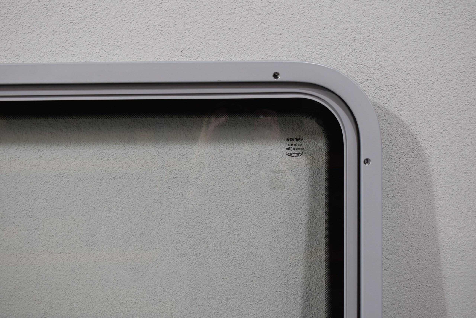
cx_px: 238
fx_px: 615
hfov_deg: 42.3
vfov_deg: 28.9
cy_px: 159
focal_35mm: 46
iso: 360
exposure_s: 1/125
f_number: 5.6
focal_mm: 31
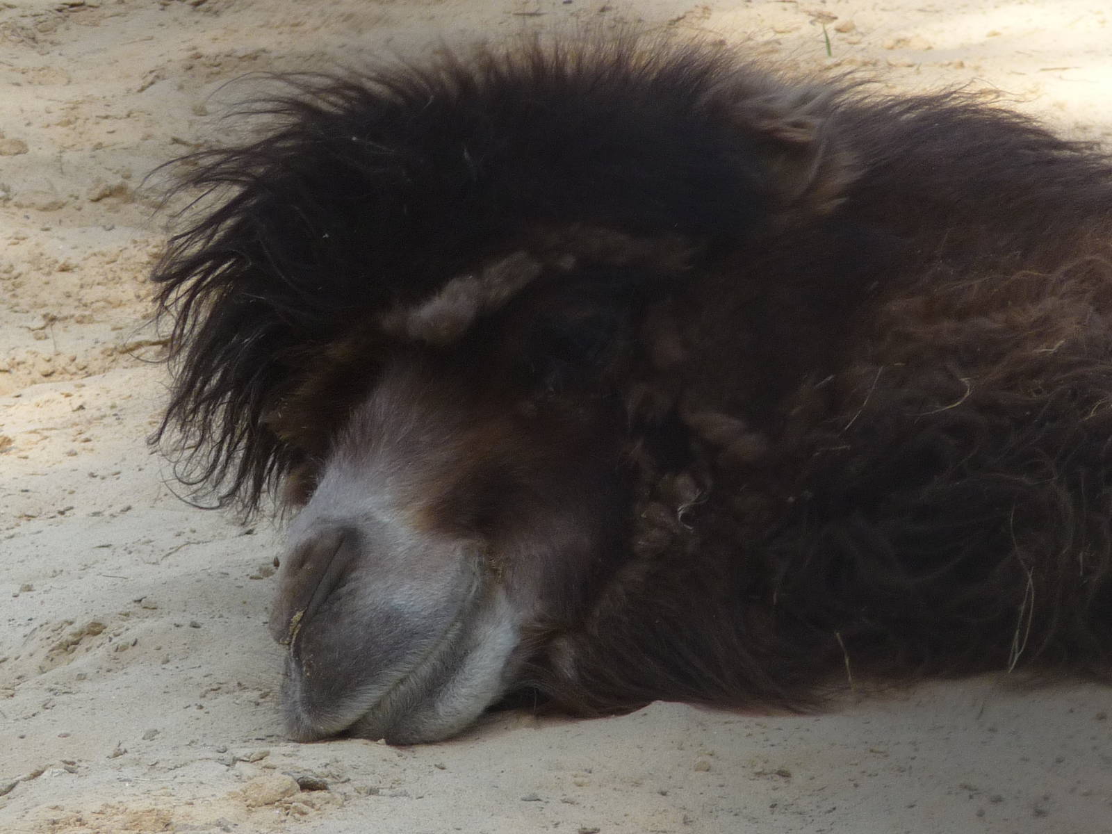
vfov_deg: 3.5
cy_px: 417
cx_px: 556
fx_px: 13813
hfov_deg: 4.6
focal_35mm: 430
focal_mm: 44
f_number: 4.9
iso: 100
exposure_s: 1/125
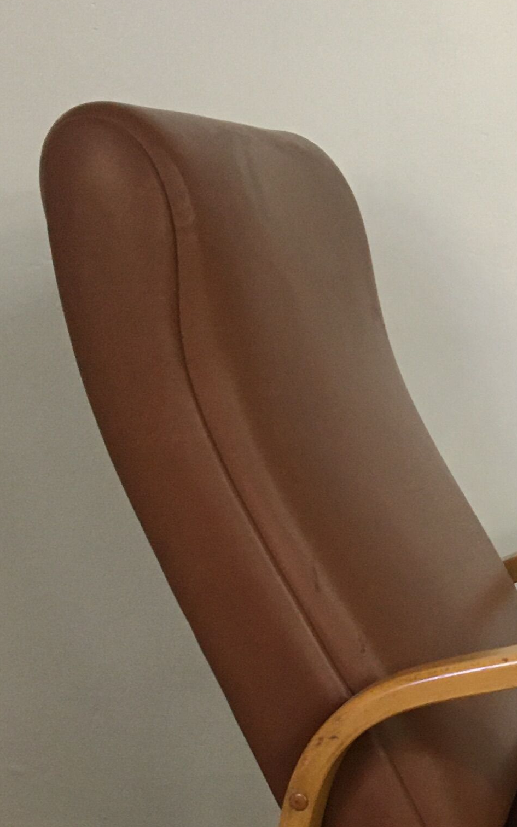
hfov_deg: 15.5
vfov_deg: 24.5
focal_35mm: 82
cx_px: 581
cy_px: 744
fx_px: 1849
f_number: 2.2
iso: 160
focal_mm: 4.15
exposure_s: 1/33
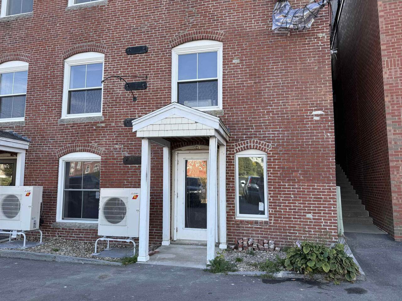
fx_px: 279
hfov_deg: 71.6
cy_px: 150
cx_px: 201
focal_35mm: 24
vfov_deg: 56.8
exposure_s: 1/567
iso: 80
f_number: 1.78
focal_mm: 6.76
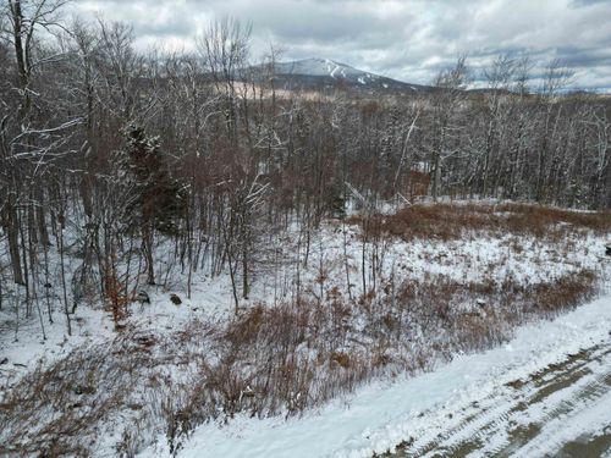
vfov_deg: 56.8
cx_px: 306
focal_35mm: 24
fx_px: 424
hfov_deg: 71.6
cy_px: 229
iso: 130
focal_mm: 6.72
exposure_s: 1/2000
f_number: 1.7
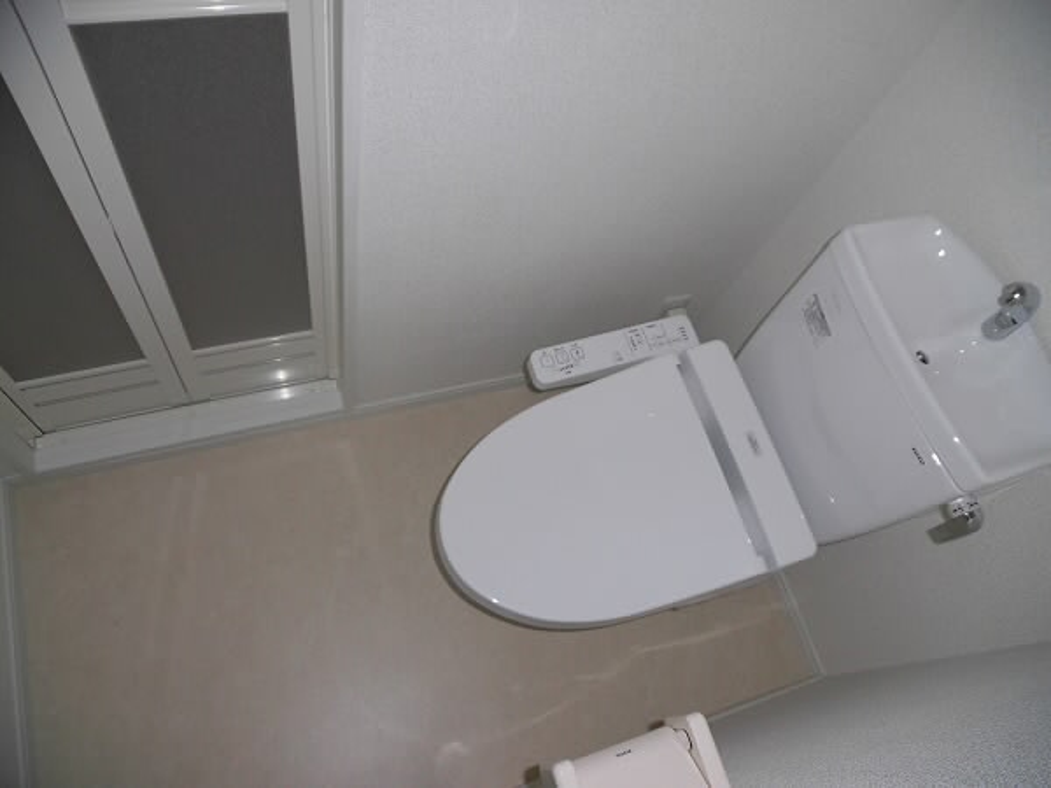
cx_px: 526
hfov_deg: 71.6
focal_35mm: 24
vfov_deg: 56.8
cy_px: 394
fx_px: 729
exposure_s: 1/15
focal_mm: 4.3
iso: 100
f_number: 3.1
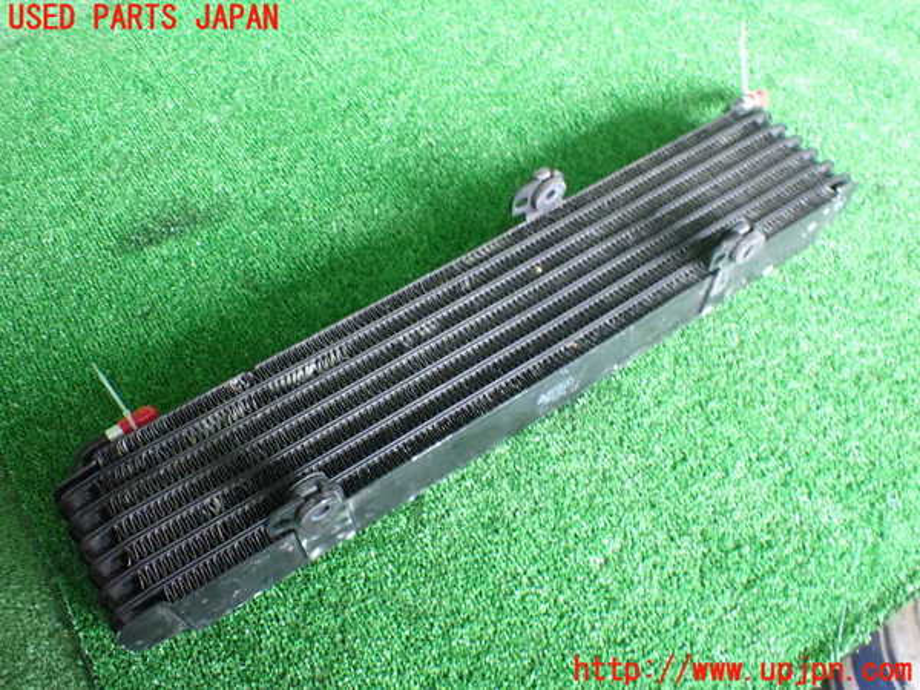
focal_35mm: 30
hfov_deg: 60.0
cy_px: 345
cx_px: 460
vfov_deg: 46.8
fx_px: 797
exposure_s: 1/30
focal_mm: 5.4
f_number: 2.3
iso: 800
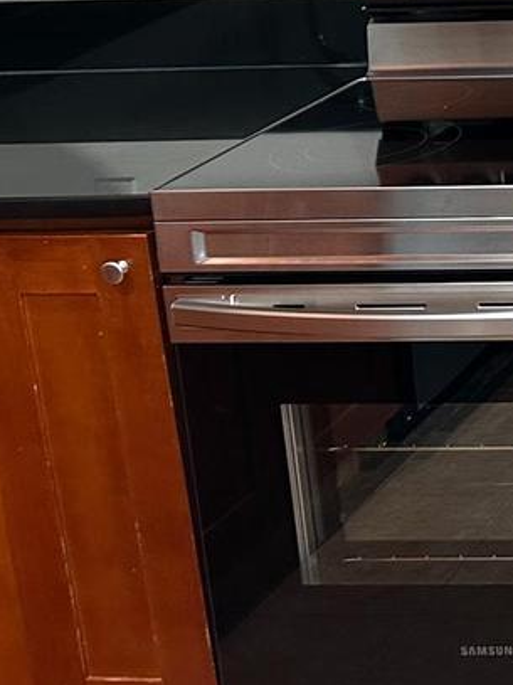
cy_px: -82
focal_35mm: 85
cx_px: 1157
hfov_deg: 13.6
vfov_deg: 21.7
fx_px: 1680
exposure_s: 1/60
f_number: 1.78
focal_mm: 6.86
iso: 200
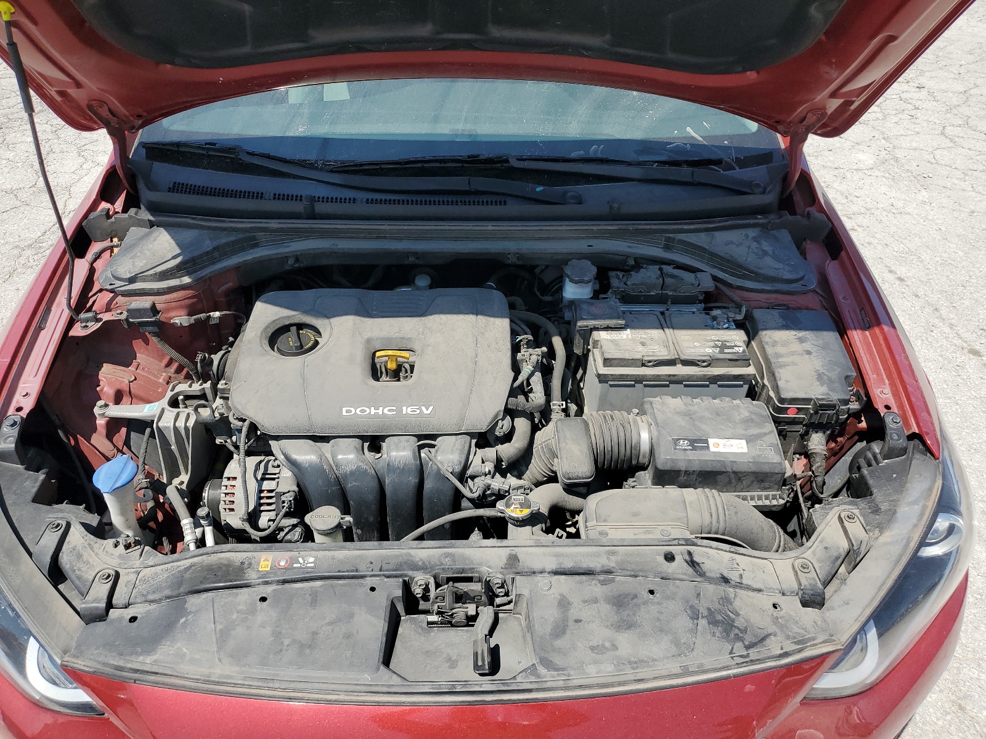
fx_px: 741
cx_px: 493
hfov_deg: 67.3
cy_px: 370
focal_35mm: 26
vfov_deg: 53.1
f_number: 1.5
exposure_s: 1/3333
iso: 50
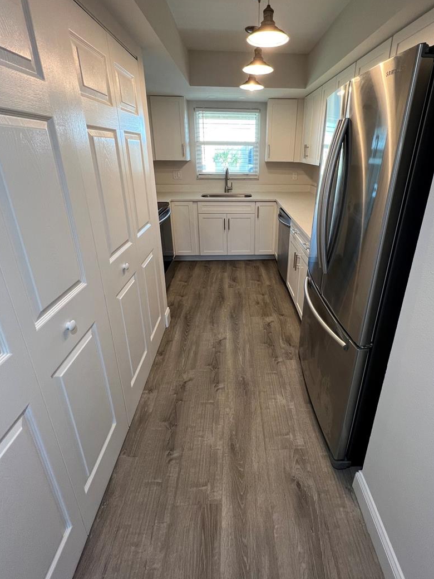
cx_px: 247
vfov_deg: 97.5
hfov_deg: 81.3
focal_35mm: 15
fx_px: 251
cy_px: 248
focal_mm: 1.57
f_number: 1.8
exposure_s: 1/120
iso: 160
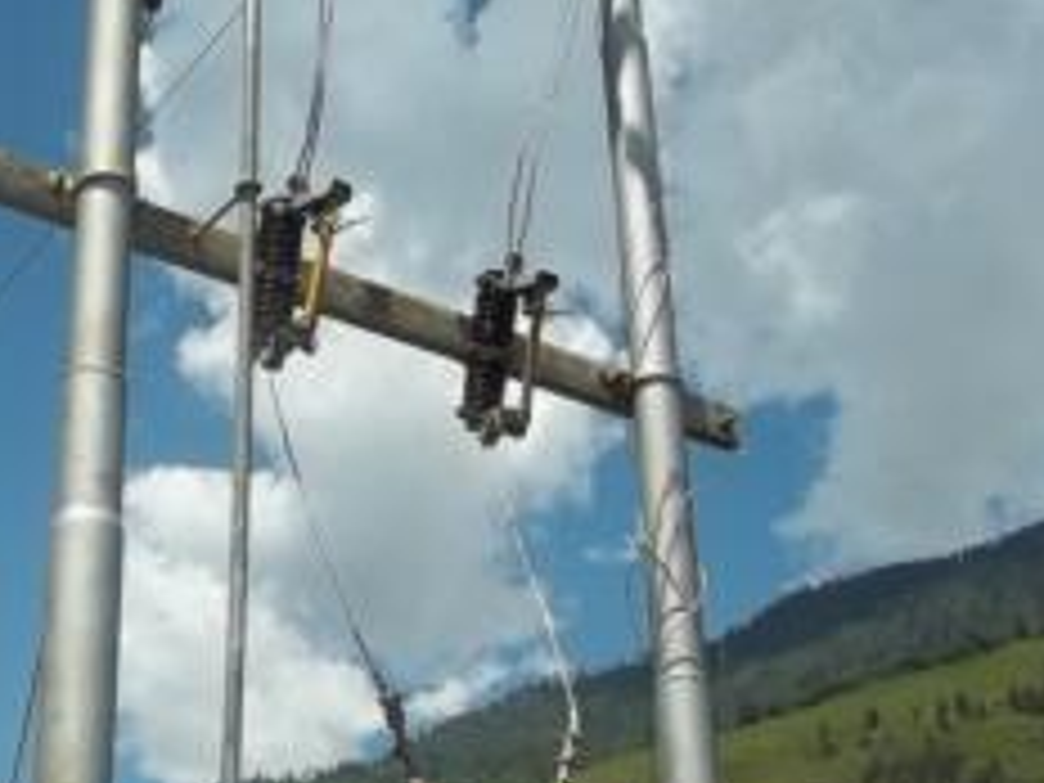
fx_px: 2081
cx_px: 166
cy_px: 470
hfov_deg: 27.4
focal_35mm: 69
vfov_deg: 21.3
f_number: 5.5
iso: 80
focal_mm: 5.7
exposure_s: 1/640
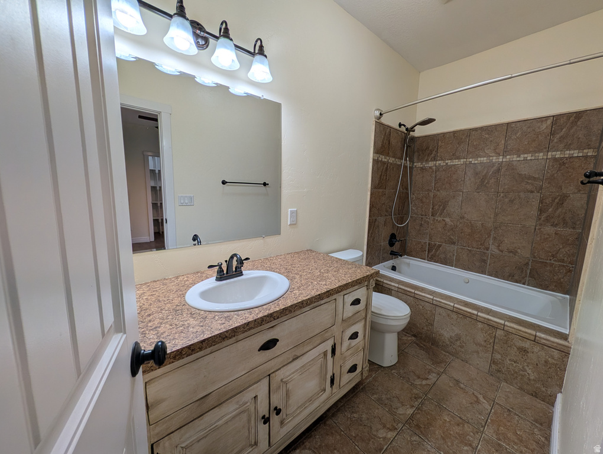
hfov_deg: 110.5
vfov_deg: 94.6
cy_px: 227
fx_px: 209
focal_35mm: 12
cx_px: 302
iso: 35
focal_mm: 2.02
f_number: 1.7
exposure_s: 1/313
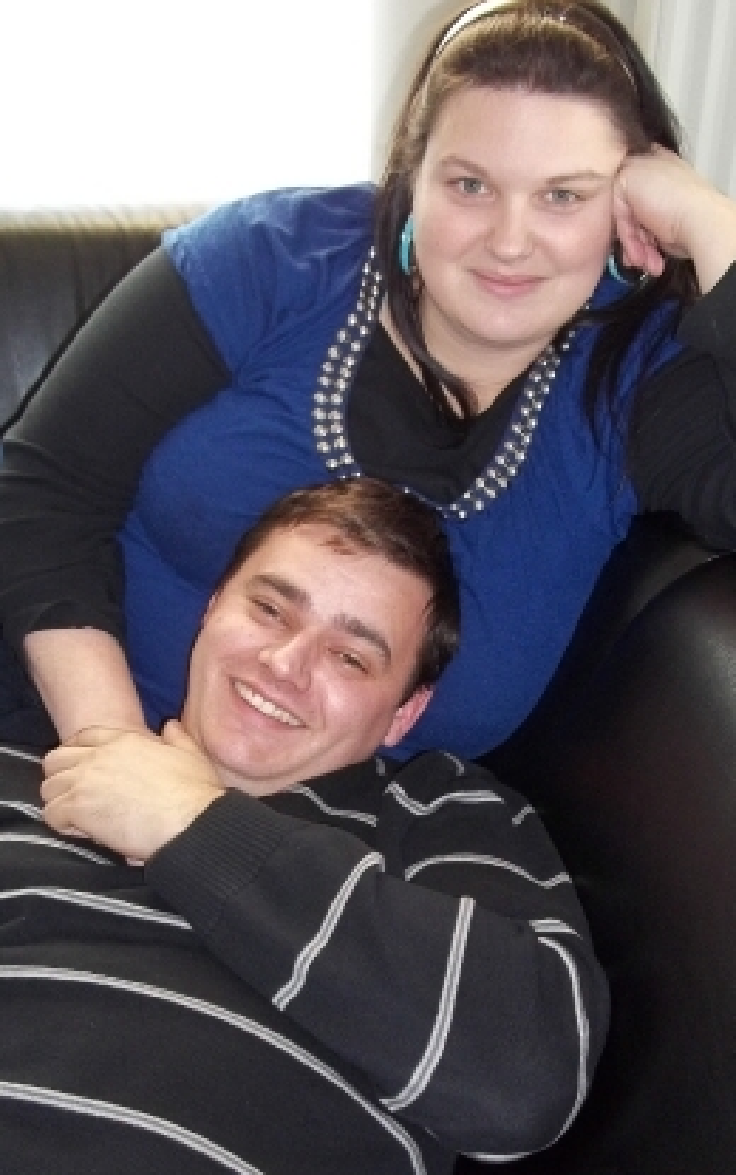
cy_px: 753
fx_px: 1570
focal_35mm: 49
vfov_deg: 40.7
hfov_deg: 26.4
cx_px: 354
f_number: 2.9
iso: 160
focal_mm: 5.7
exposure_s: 1/30
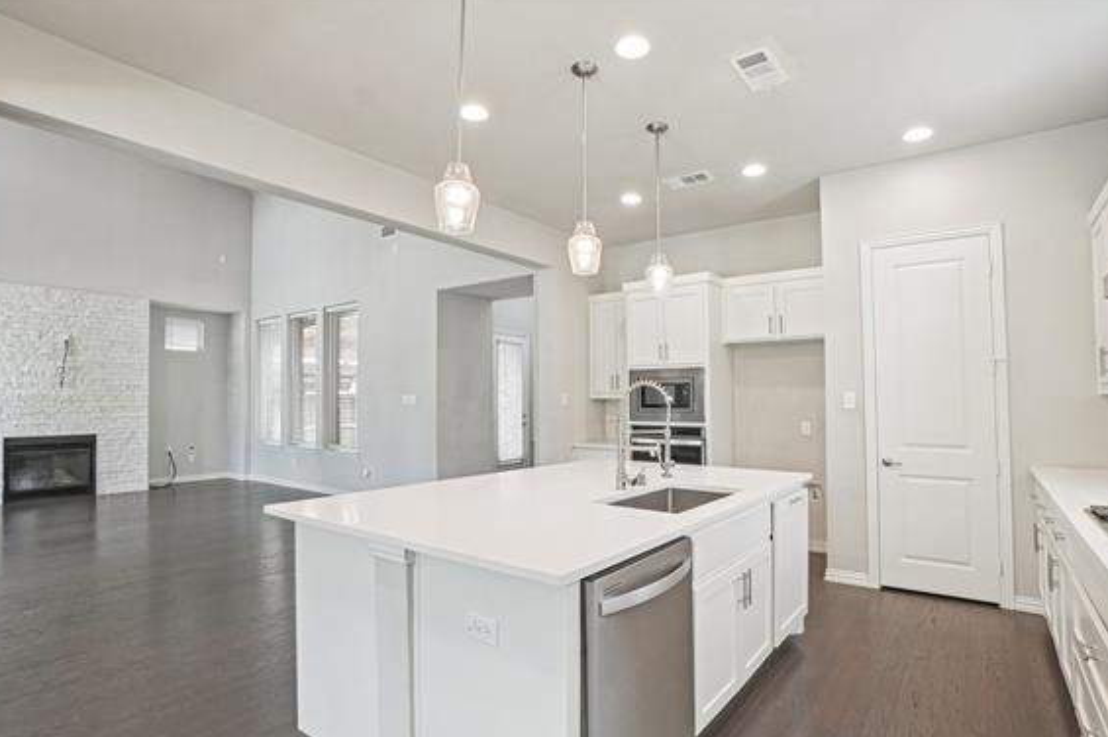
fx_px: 523
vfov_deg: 70.2
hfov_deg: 93.1
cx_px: 604
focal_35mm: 17
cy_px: 406
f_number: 8
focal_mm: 10
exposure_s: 1/25
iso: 400
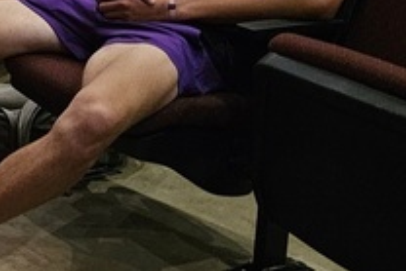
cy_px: -168
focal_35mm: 115
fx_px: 1298
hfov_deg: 14.9
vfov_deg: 11.3
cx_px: -383
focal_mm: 5.4
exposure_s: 1/24
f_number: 1.8
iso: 800
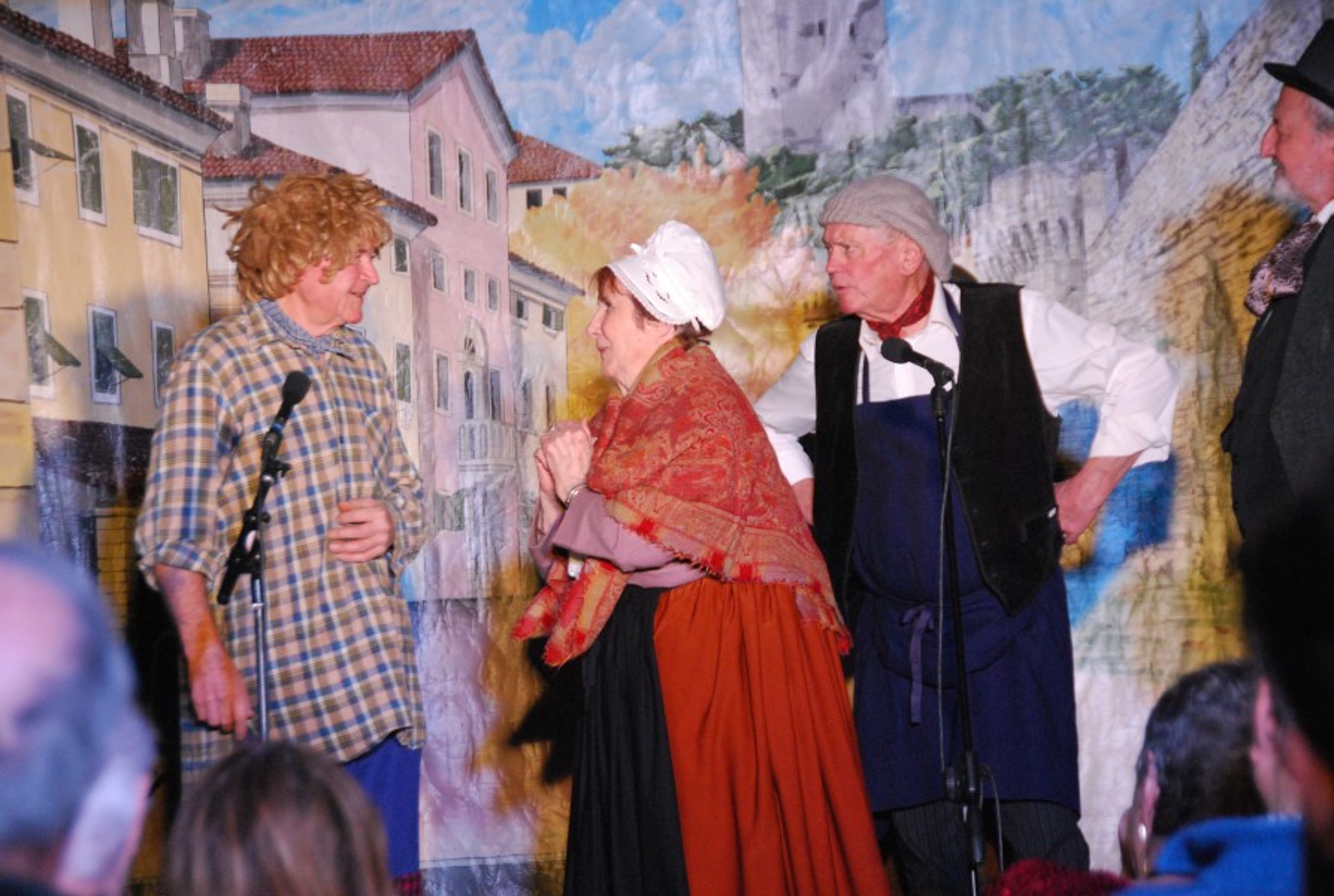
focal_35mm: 142
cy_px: 448
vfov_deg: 9.7
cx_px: 667
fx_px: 5293
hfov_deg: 14.4
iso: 1600
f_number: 5.3
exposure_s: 1/50
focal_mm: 95
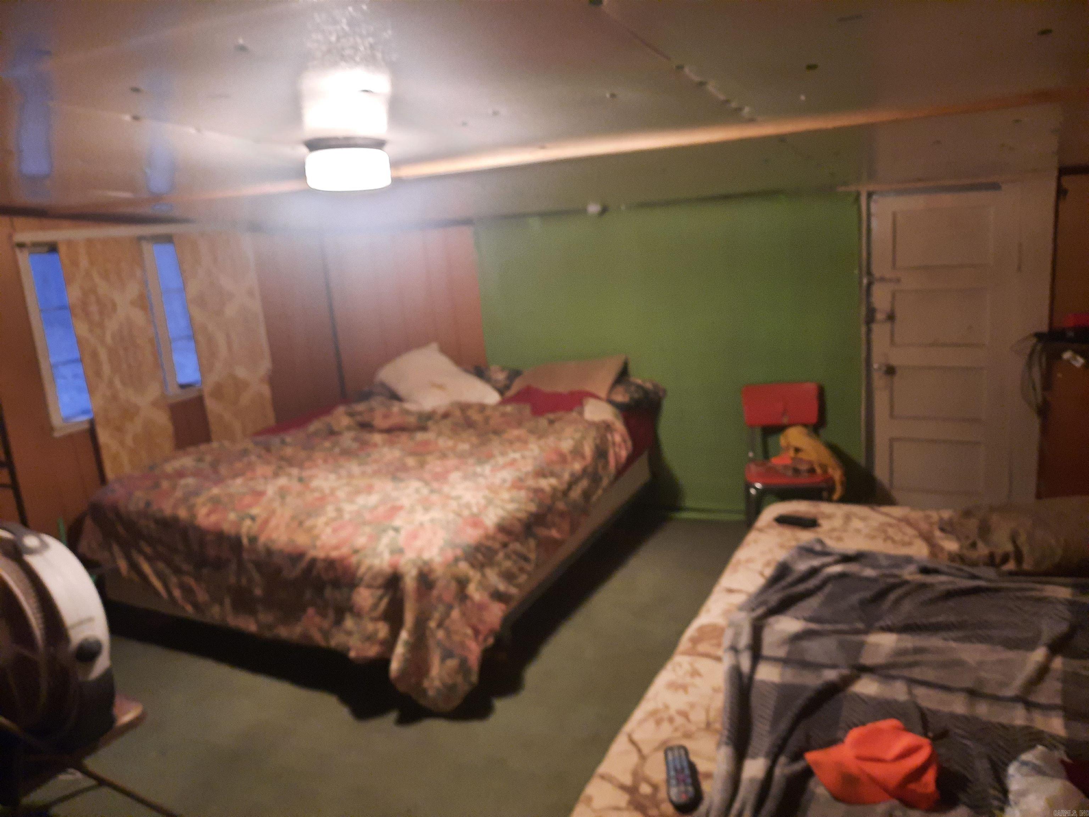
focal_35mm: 25
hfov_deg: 69.4
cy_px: 408
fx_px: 786
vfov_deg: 54.9
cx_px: 544
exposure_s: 1/24
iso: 640
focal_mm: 4.6
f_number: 2
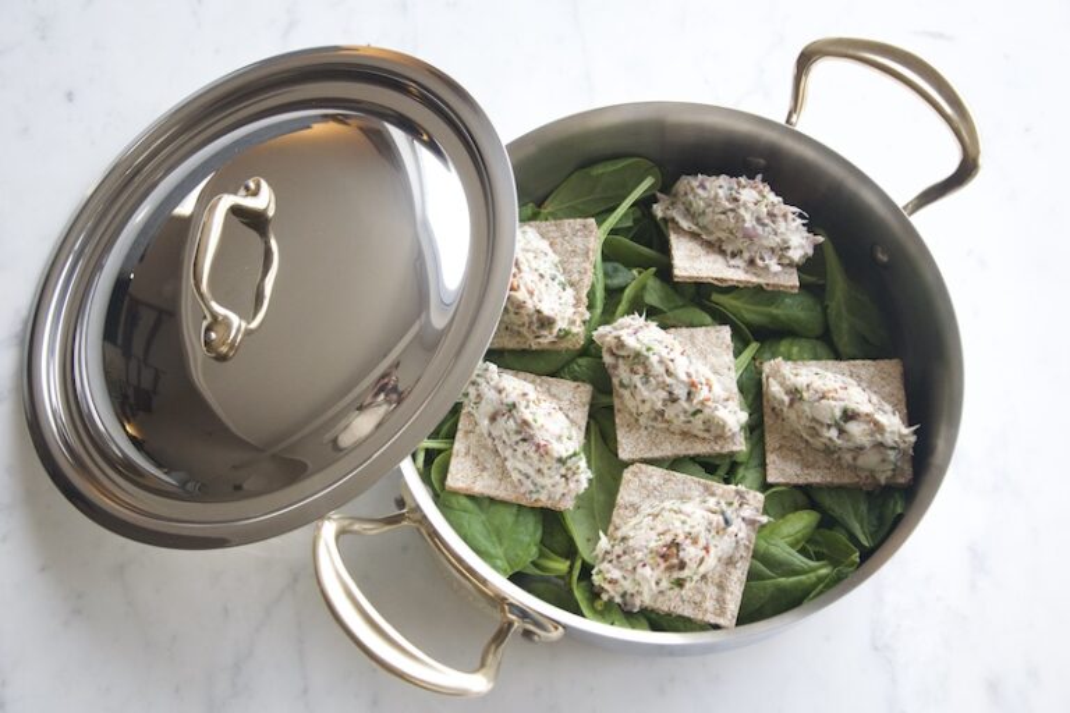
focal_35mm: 51
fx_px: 1516
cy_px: 356
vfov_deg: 26.5
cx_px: 535
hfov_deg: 38.9
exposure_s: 1/125
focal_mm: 34
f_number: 4.2
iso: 2200
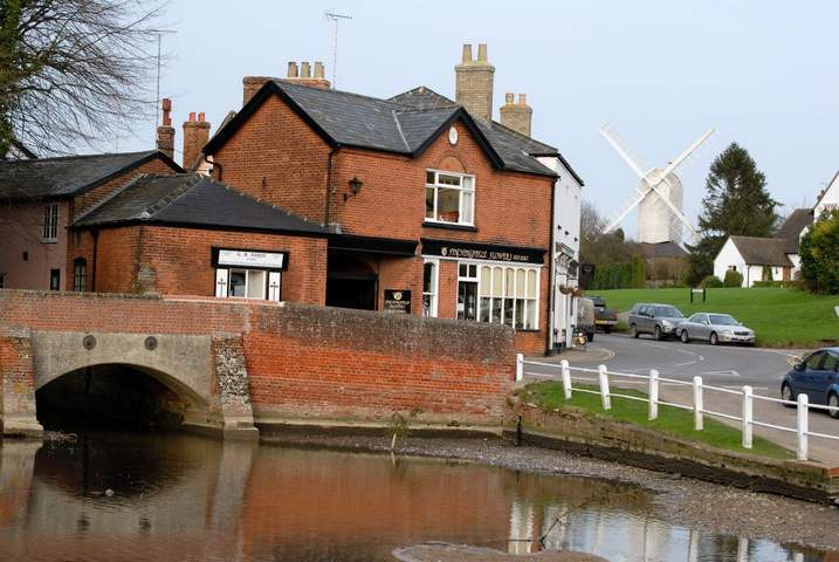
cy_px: 281
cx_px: 420
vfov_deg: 16.3
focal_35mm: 84
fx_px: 1960
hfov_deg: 24.2
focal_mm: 56
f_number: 7.1
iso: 320
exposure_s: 1/200
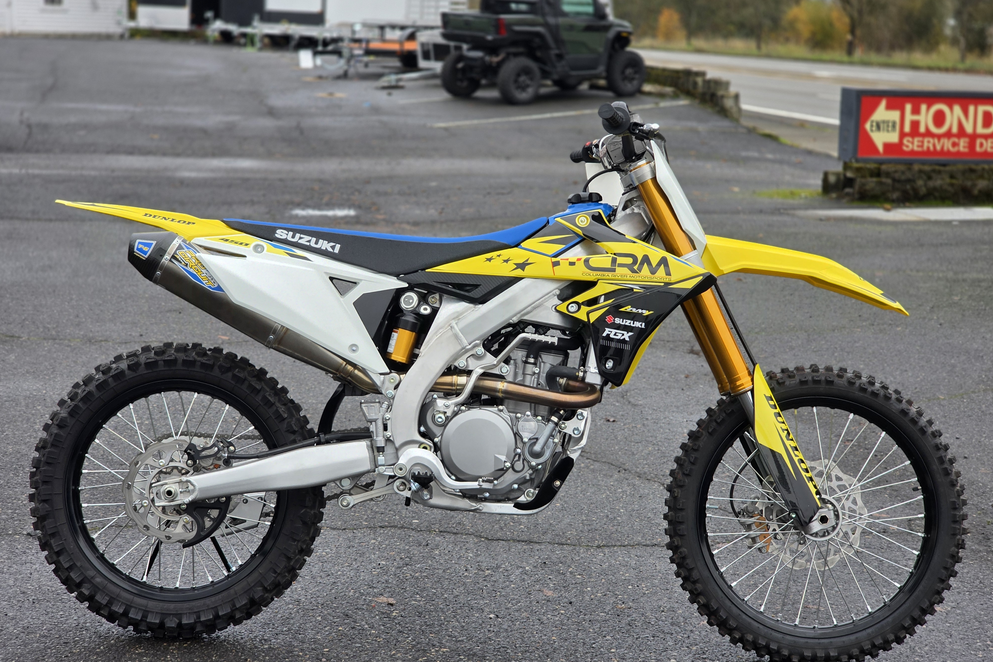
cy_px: 335
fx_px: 1986
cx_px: 496
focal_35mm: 72
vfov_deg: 18.9
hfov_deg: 28.1
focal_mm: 7.9
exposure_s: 1/247
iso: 50
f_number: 2.4
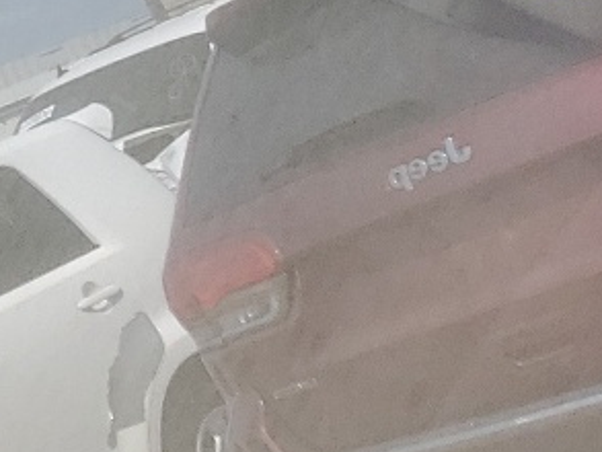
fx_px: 2471
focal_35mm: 142
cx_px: -988
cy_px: -327
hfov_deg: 11.0
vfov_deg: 10.0
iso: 50
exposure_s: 1/556
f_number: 1.5
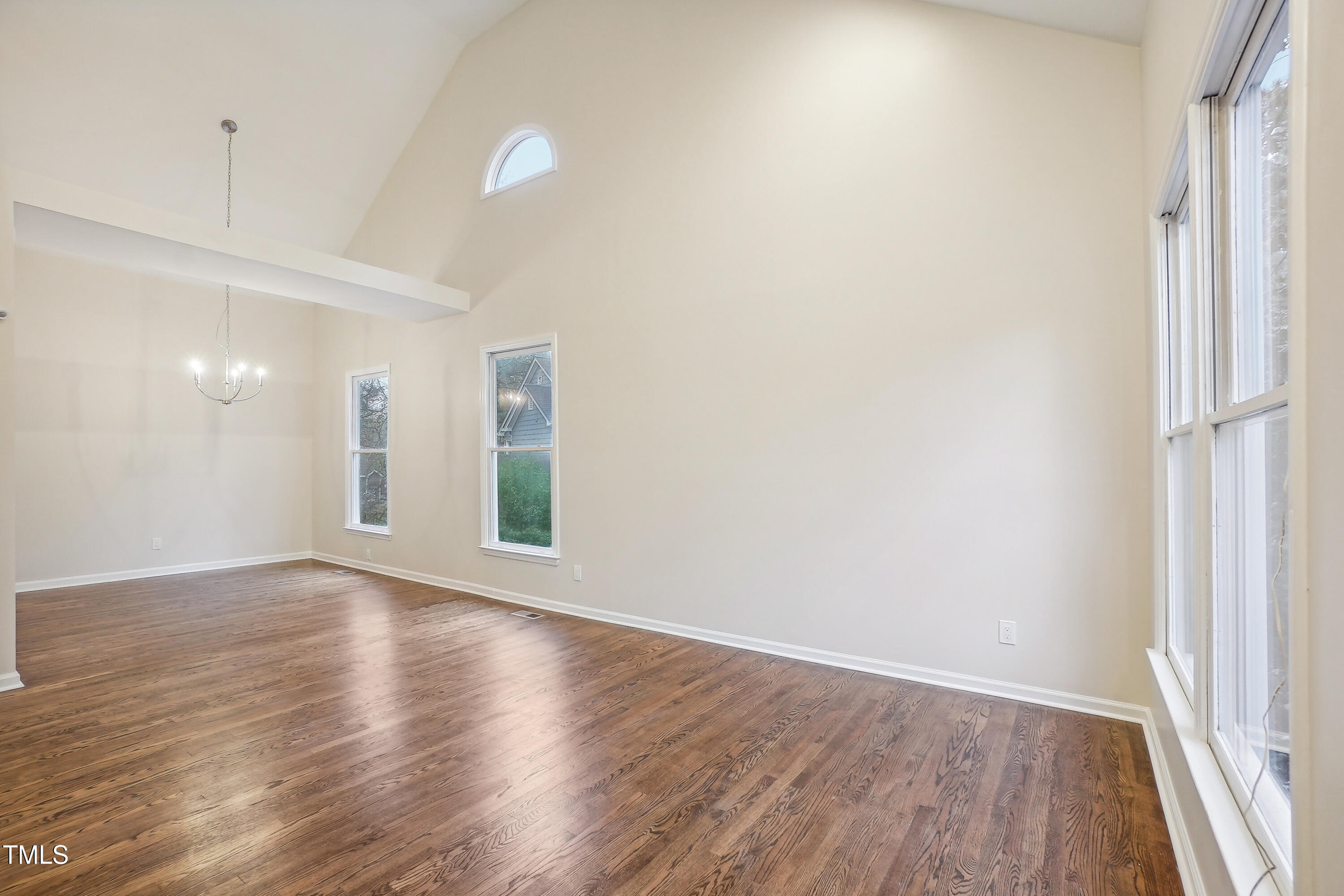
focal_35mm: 15
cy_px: 448
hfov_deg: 100.4
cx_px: 672
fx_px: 560
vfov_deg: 77.3
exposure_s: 1/8
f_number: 8
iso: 400
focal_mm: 10
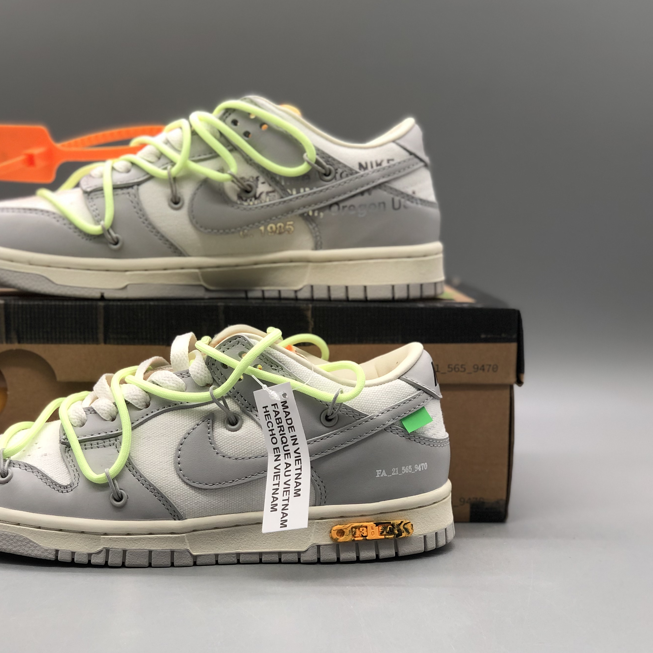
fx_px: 1494
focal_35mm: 70
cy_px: 321
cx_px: 208
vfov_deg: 24.7
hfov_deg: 24.5
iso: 25
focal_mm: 6
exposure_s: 1/58
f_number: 2.4
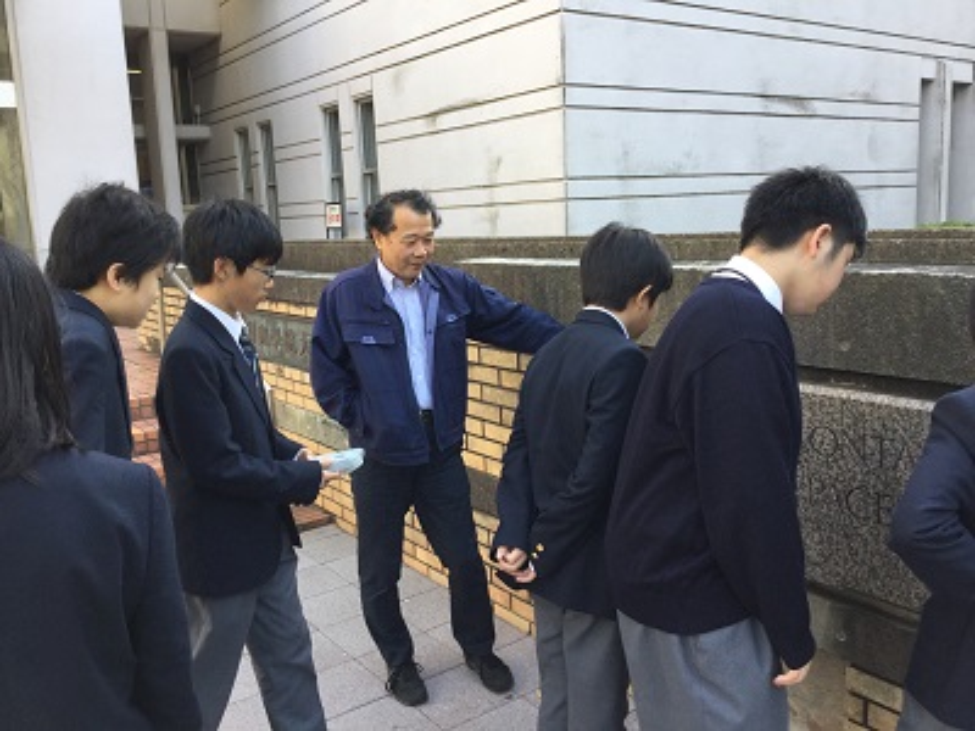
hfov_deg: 58.4
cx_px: 488
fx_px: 873
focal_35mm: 31
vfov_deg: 45.4
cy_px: 366
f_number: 2.4
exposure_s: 1/120
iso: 32
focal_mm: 3.3
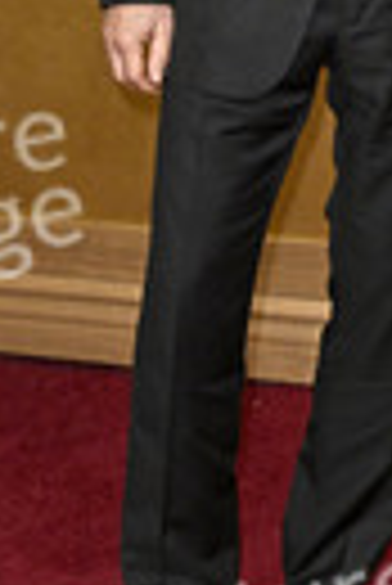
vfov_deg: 11.8
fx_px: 2802
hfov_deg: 8.0
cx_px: 342
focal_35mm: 172
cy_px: -4
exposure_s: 1/320
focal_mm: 56
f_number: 5.6
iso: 2500
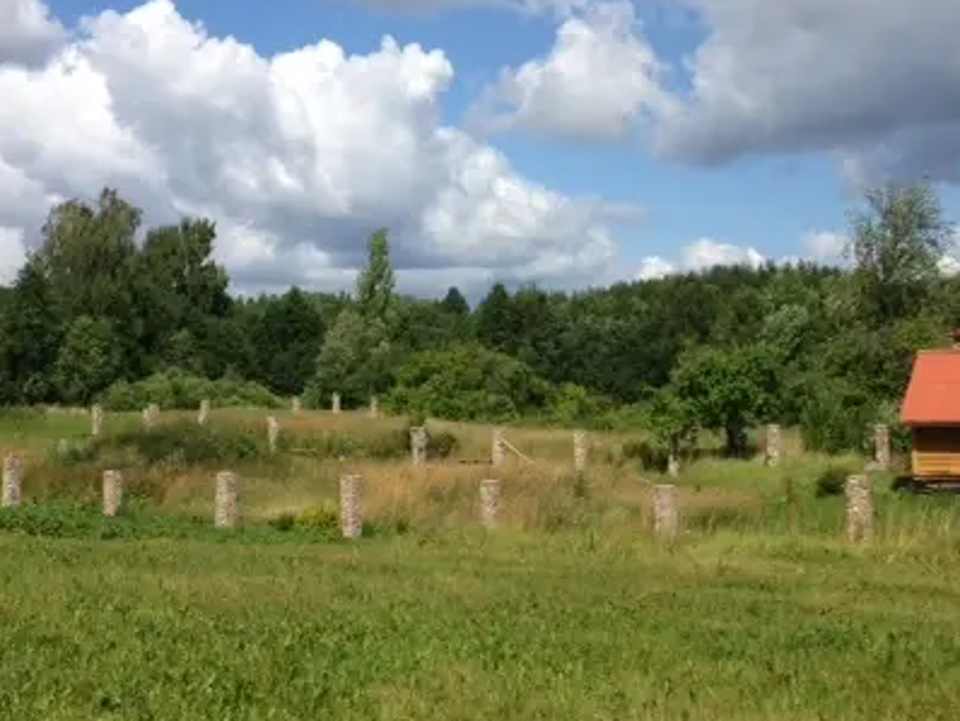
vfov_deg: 27.5
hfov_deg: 36.1
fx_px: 1471
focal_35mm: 53
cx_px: 429
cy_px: 285
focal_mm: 4.12
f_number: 2.4
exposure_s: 1/2358
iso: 50
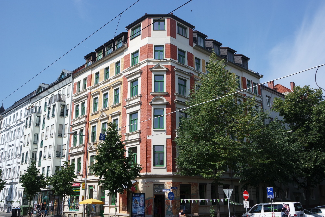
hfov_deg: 57.2
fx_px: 298
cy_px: 108
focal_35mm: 33
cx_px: 162
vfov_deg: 40.0
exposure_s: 1/250
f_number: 7.1
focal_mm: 22
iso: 100
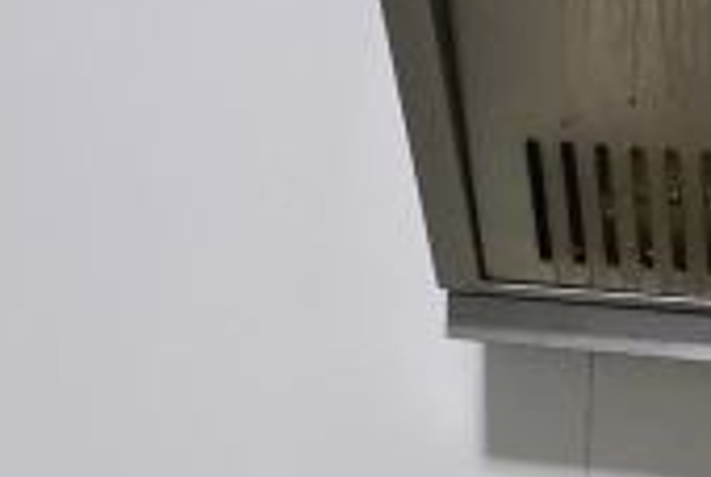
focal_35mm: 127
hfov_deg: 16.1
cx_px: 360
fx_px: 2513
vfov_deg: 10.5
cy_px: 695
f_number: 1.8
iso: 500
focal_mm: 5.5
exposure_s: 1/33.3
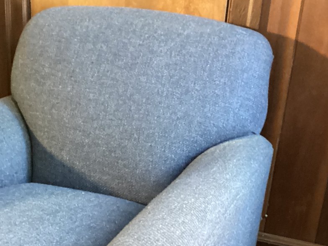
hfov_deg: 32.2
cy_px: 223
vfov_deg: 23.7
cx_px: 149
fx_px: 568
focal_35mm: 60
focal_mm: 3.3
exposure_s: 1/24
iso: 800
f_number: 2.4
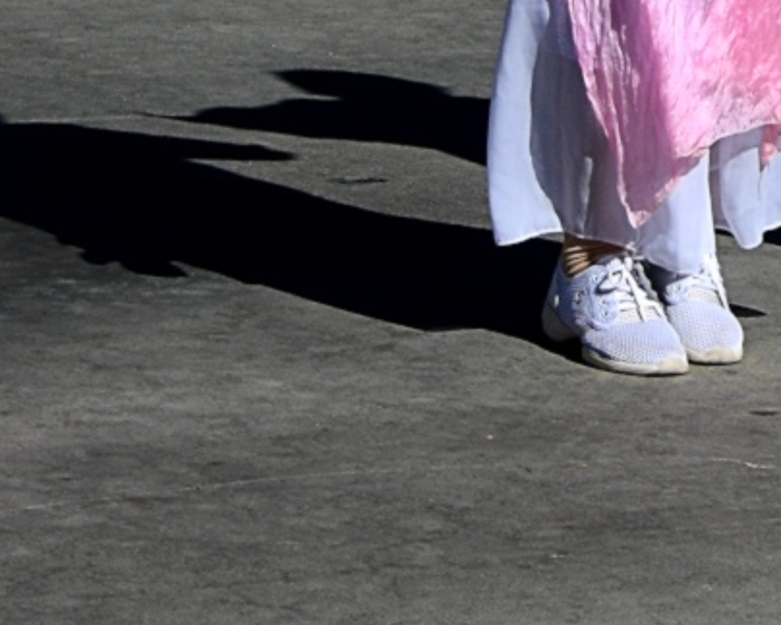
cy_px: -454
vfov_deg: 7.2
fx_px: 4830
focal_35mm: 209
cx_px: 1927
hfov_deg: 8.4
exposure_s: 1/160
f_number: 18
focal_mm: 32
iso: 80
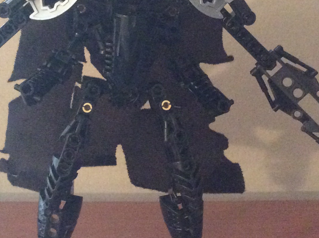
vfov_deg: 19.1
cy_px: 98
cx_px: 139
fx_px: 709
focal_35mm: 77
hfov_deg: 25.3
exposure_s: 1/15
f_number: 2.4
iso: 500
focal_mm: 3.3
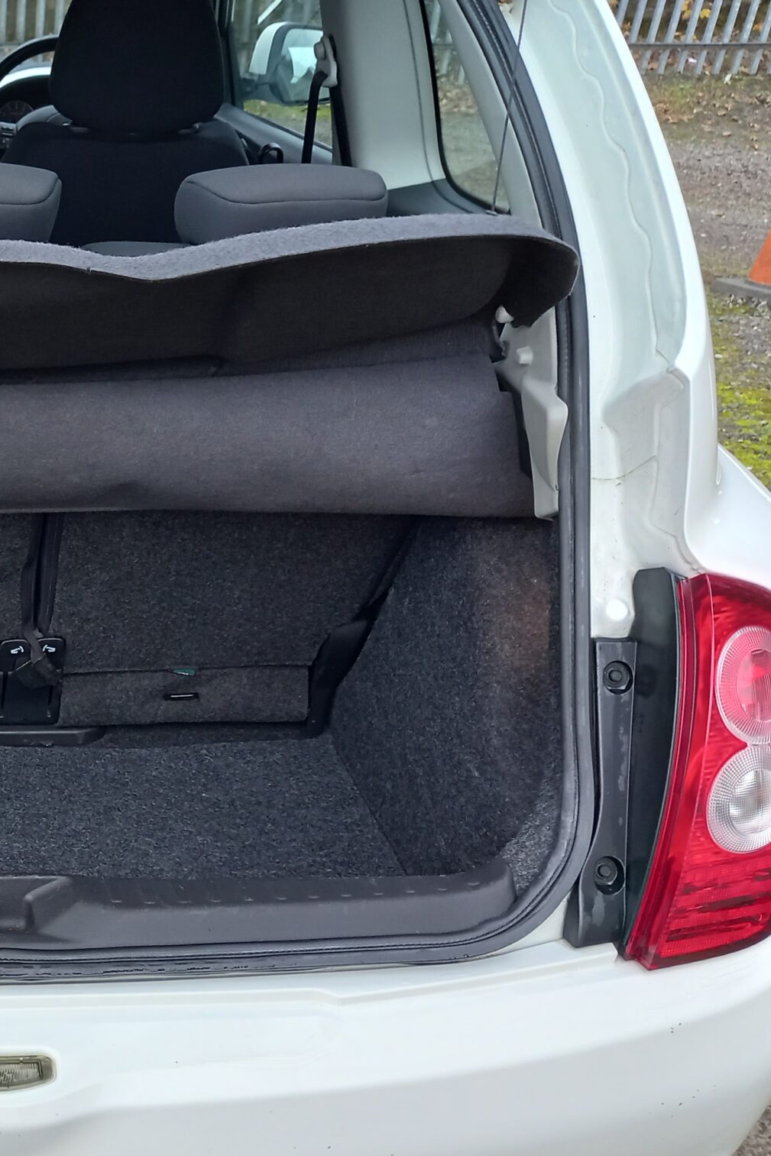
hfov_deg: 27.8
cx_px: -79
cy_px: 703
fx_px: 1413
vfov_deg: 44.2
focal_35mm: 44
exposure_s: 1/60
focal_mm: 4.6
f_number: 2
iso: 100
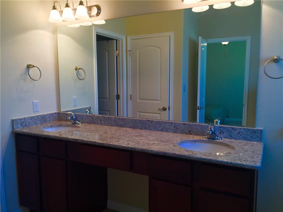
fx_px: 237
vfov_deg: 48.2
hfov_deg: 61.7
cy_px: 106
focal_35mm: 29
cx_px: 142
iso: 32
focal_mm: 4.15
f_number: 2.2
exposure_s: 1/40
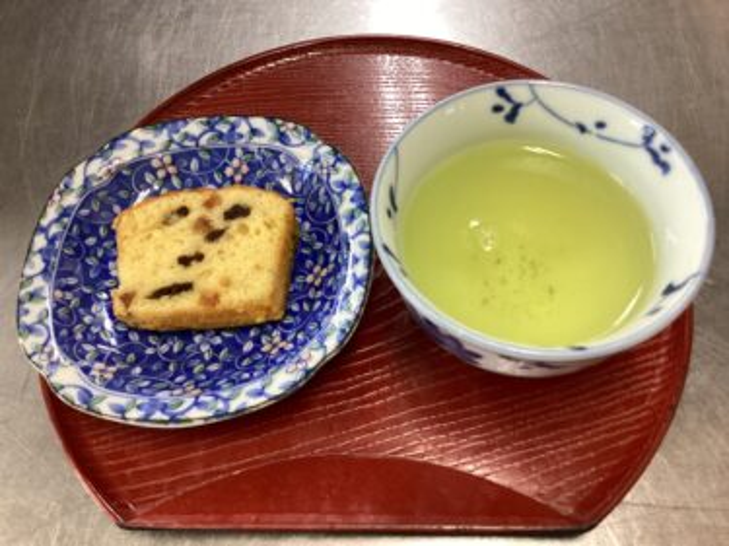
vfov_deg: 45.4
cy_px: 273
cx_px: 364
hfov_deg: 58.4
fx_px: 653
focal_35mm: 31
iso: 125
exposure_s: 1/60
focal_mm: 3.3
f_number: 2.4
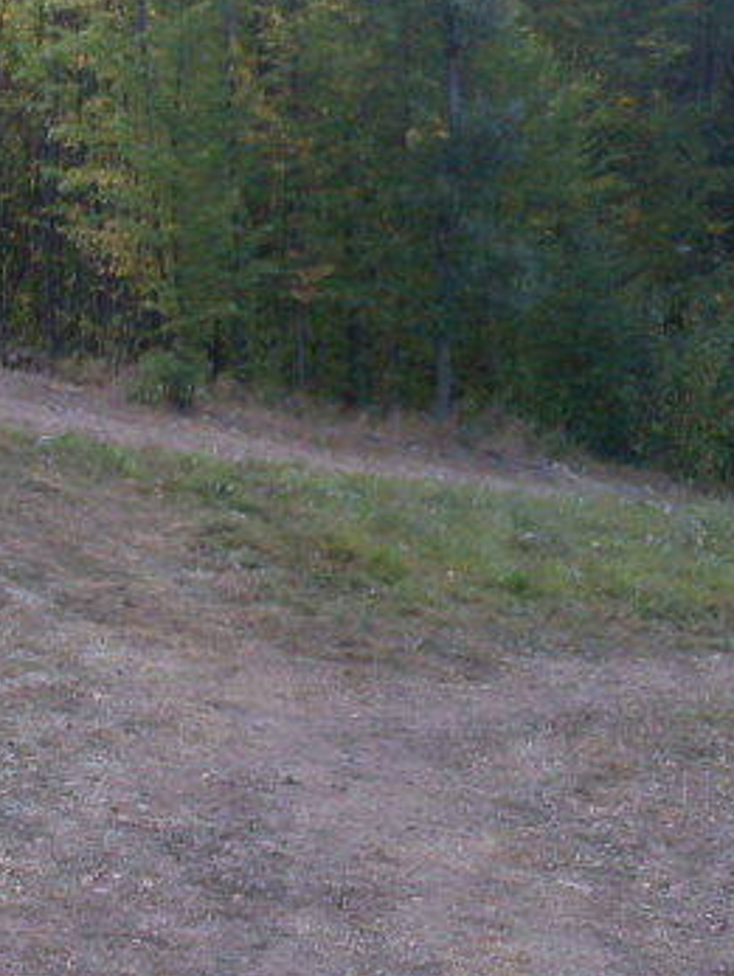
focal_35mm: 112
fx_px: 3161
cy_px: 228
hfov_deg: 13.2
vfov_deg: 17.4
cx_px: 335
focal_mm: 6.3
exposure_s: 1/180
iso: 80
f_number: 2.8
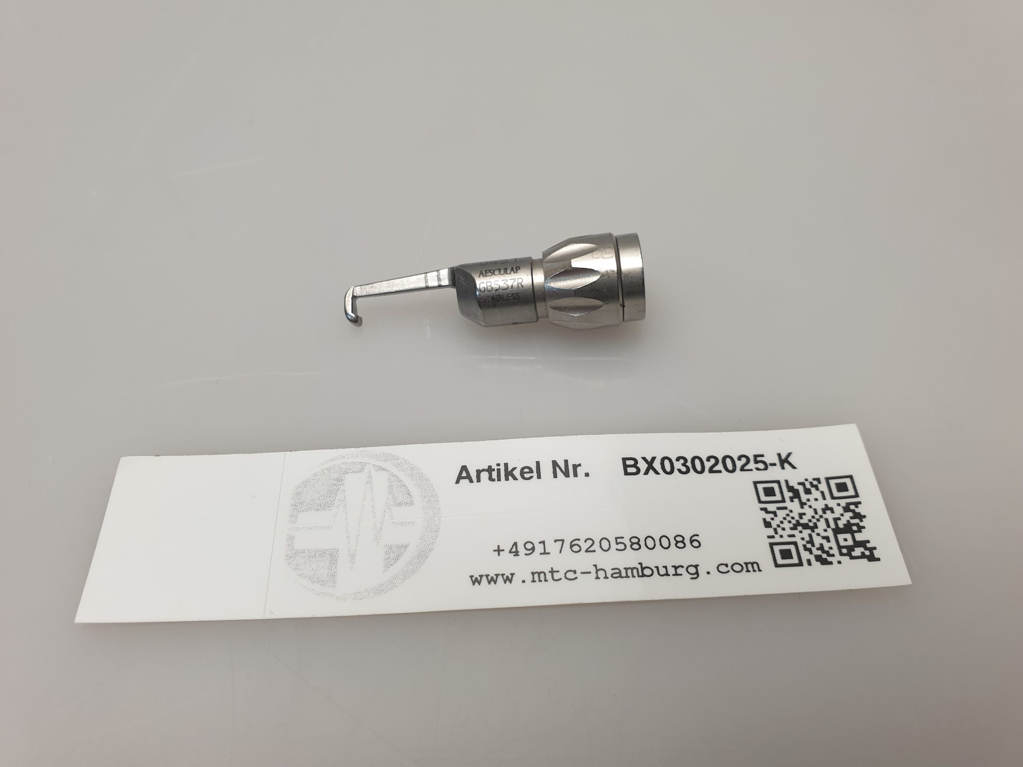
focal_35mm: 26
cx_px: 512
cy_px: 384
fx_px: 768
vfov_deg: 53.1
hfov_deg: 67.3
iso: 80
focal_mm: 4.3
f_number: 2.4
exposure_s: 1/100
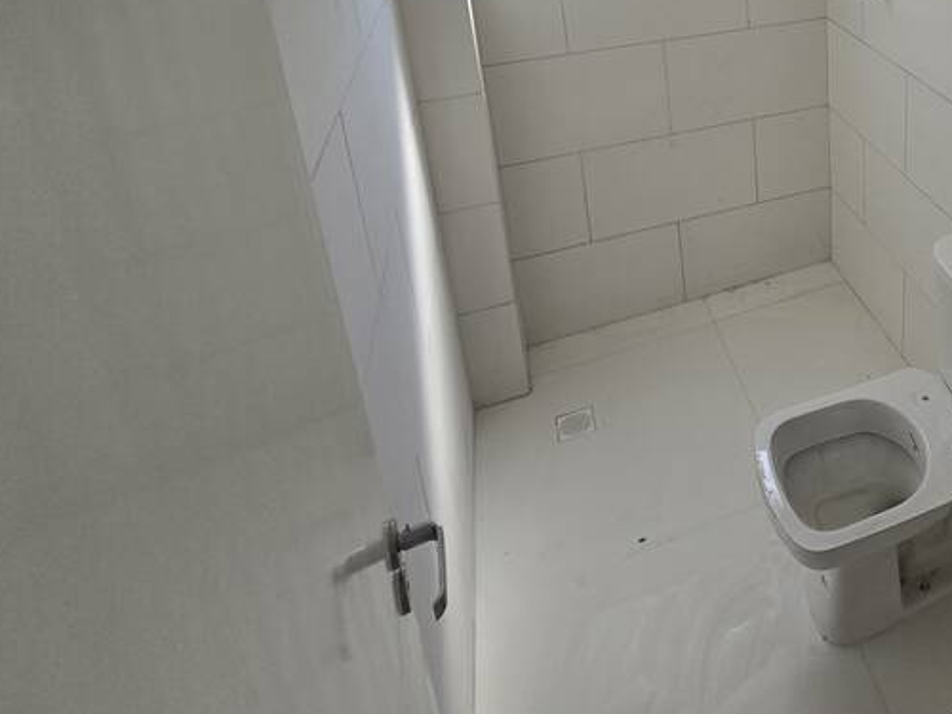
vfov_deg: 45.6
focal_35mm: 26
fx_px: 715
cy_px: 17
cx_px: 847
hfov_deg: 58.2
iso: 50
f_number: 2.2
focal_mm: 2.2
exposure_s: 1/351
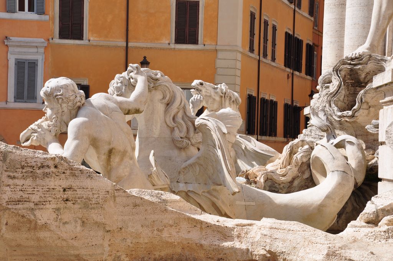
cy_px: 130
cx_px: 196
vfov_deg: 13.0
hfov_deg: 19.5
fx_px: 1145
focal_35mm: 105
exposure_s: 1/320
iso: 200
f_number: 10
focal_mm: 70
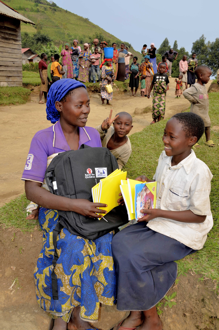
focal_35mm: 33
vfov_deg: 57.3
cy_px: 165
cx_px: 110
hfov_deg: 39.8
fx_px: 302
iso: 100
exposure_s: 1/250
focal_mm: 22
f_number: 6.3
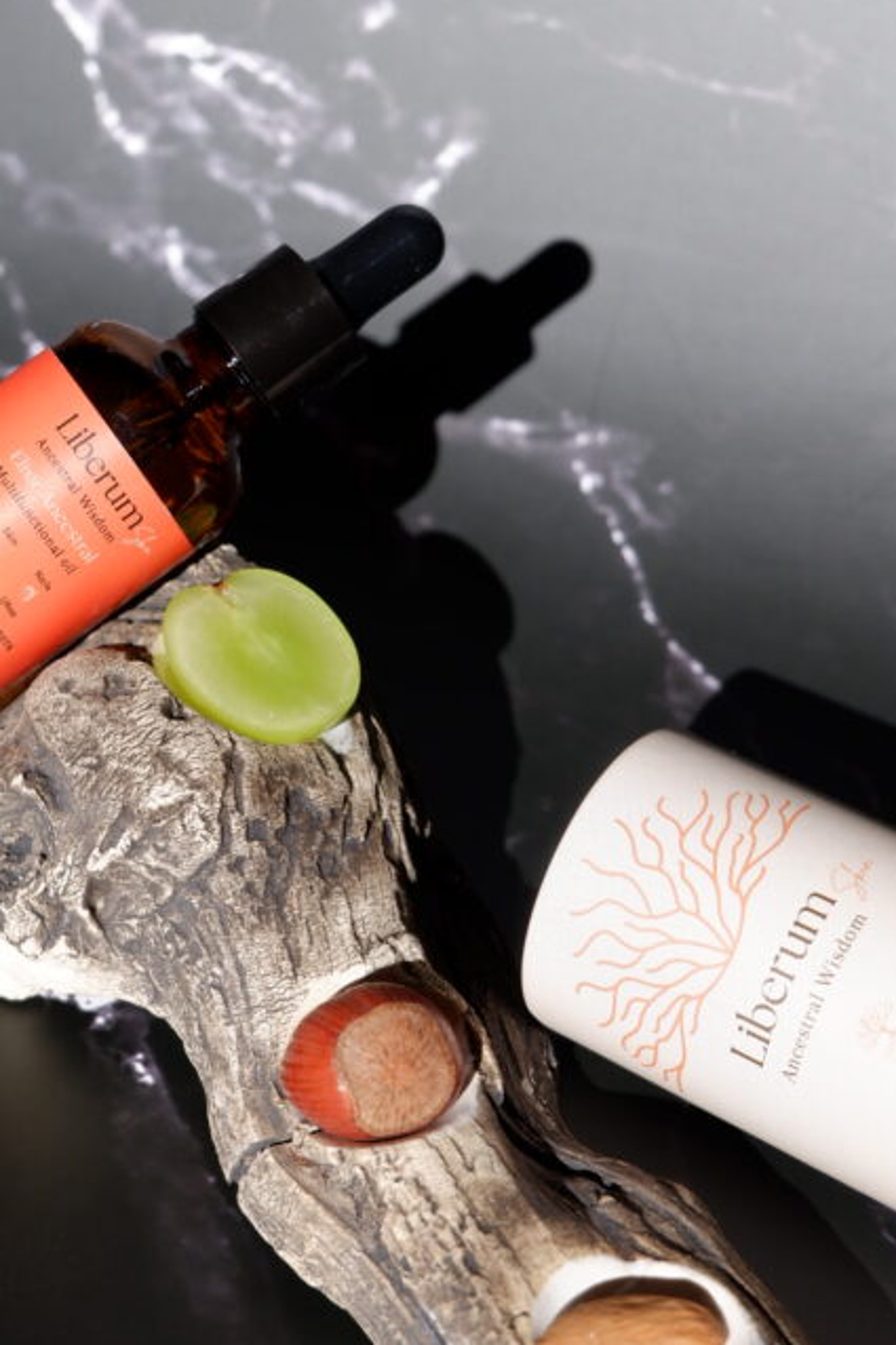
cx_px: 329
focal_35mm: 72
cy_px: 630
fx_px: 2689
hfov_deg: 18.9
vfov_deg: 28.1
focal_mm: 34.3
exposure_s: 1/1000
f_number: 5
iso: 200
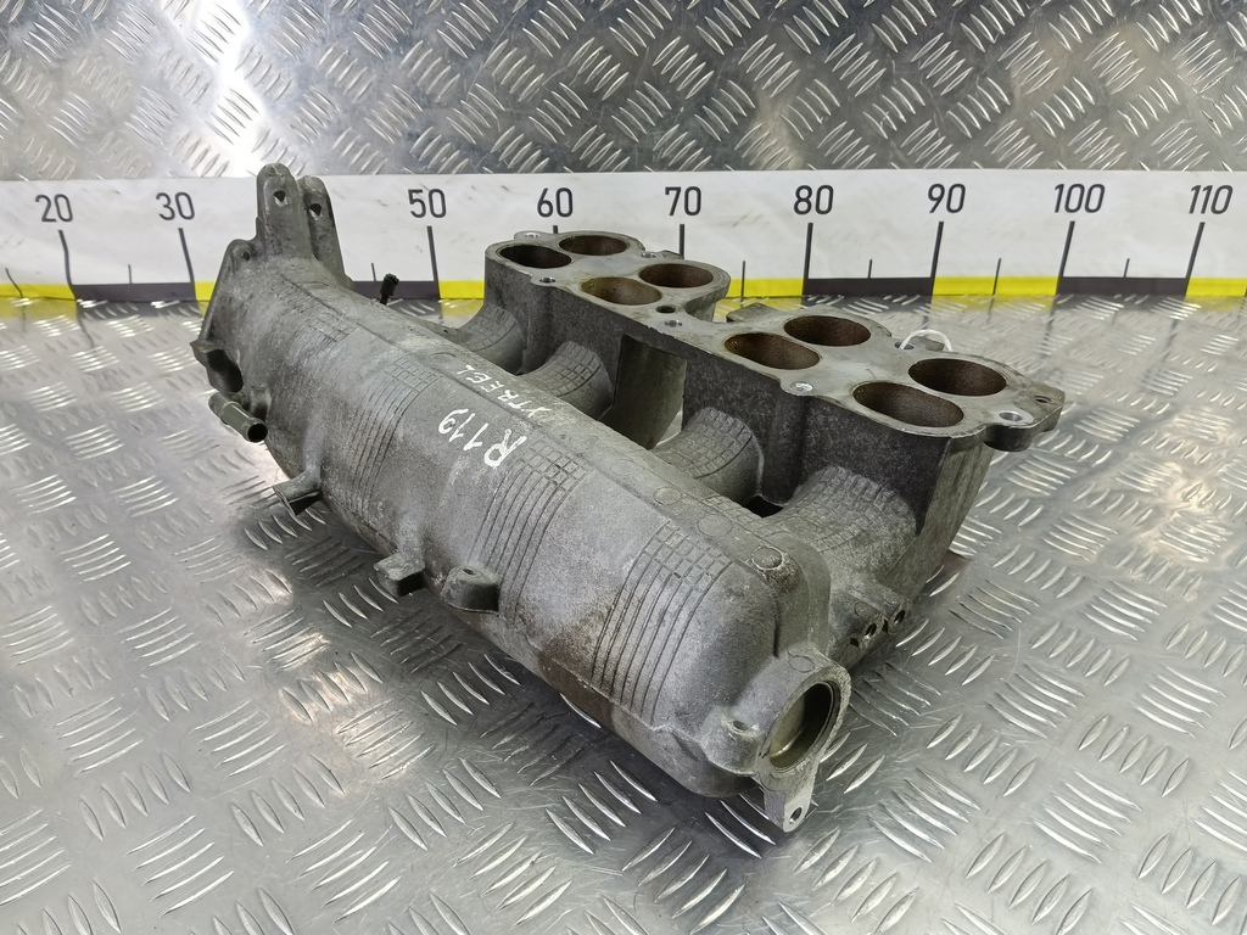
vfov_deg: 58.9
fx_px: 829
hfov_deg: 73.9
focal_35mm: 23
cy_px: 468
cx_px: 624
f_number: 1.6
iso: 165
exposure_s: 1/50
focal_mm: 4.11
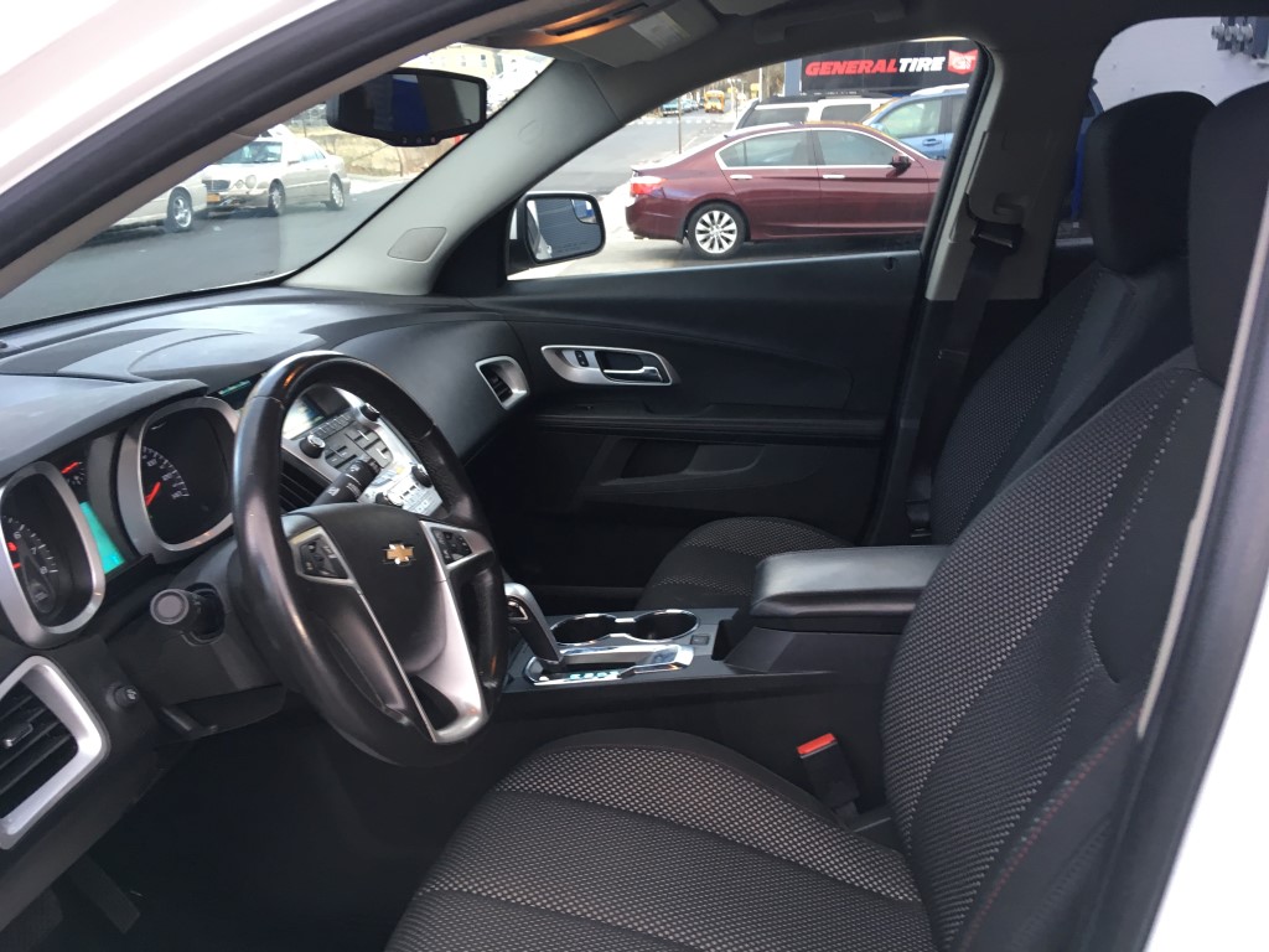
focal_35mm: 29
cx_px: 634
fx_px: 1063
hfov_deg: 61.7
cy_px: 476
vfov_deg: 48.2
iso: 80
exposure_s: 1/33
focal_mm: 4.15
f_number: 2.2
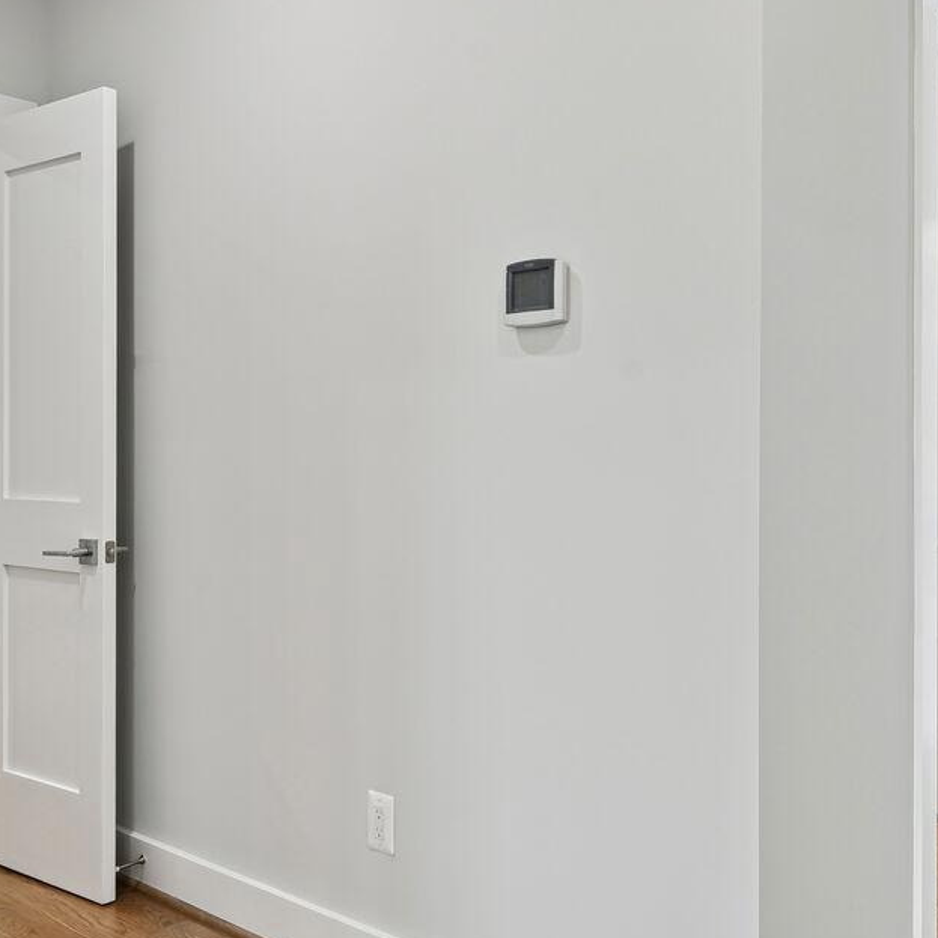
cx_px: 667
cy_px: 489
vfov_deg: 49.7
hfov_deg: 48.4
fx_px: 1012
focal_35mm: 33
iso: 200
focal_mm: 14
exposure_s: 1/8
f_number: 9
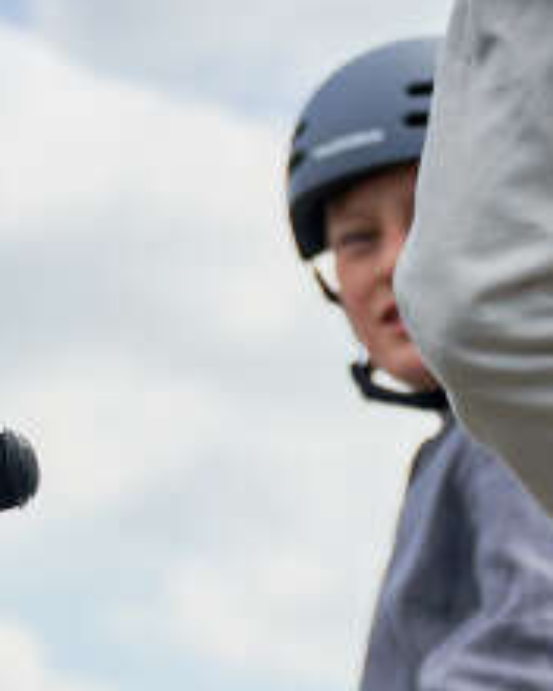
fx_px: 4521
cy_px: 1564
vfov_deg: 8.2
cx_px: 69
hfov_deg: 7.0
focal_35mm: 221
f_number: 2.8
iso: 320
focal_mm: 48
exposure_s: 1/4000
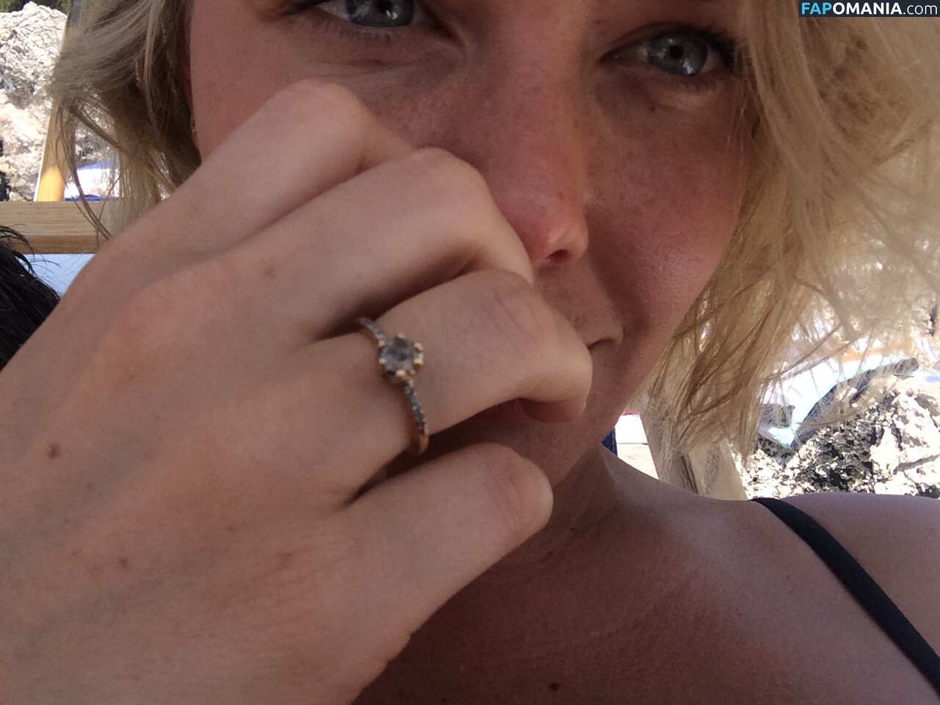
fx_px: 896
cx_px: 470
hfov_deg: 55.4
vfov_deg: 42.9
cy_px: 352
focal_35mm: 33
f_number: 2.4
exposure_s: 1/1068
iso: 50
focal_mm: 2.15
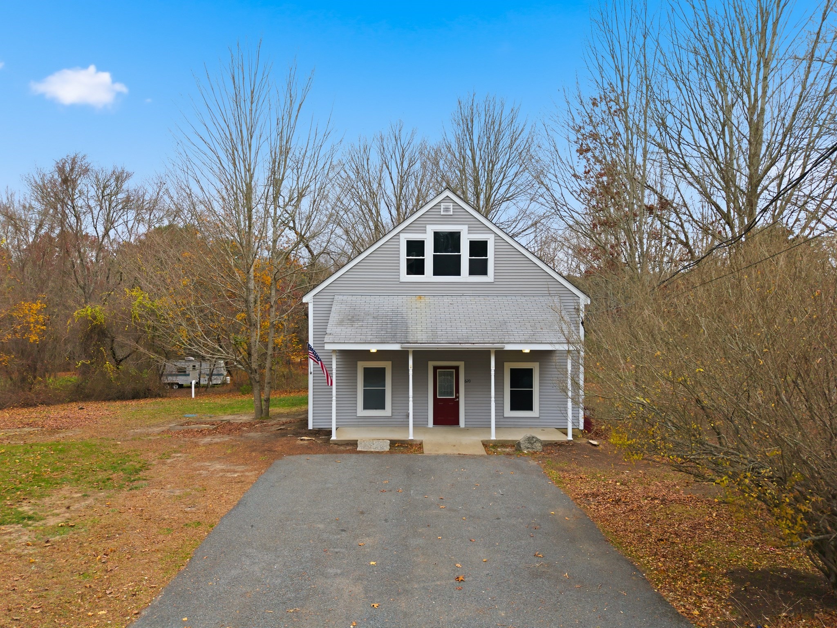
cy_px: 314
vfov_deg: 56.8
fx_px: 580
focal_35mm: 24
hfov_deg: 71.6
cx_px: 418
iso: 230
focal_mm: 8.7
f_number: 1.8
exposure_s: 1/1250
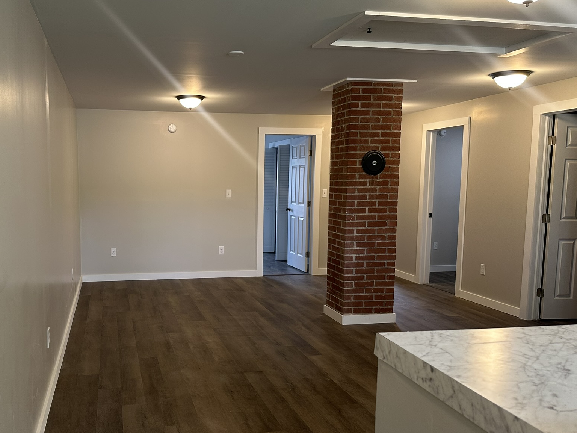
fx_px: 533
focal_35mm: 32
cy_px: 234
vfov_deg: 44.1
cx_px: 208
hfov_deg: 56.0
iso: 160
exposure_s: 1/60
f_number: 1.78
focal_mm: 6.86
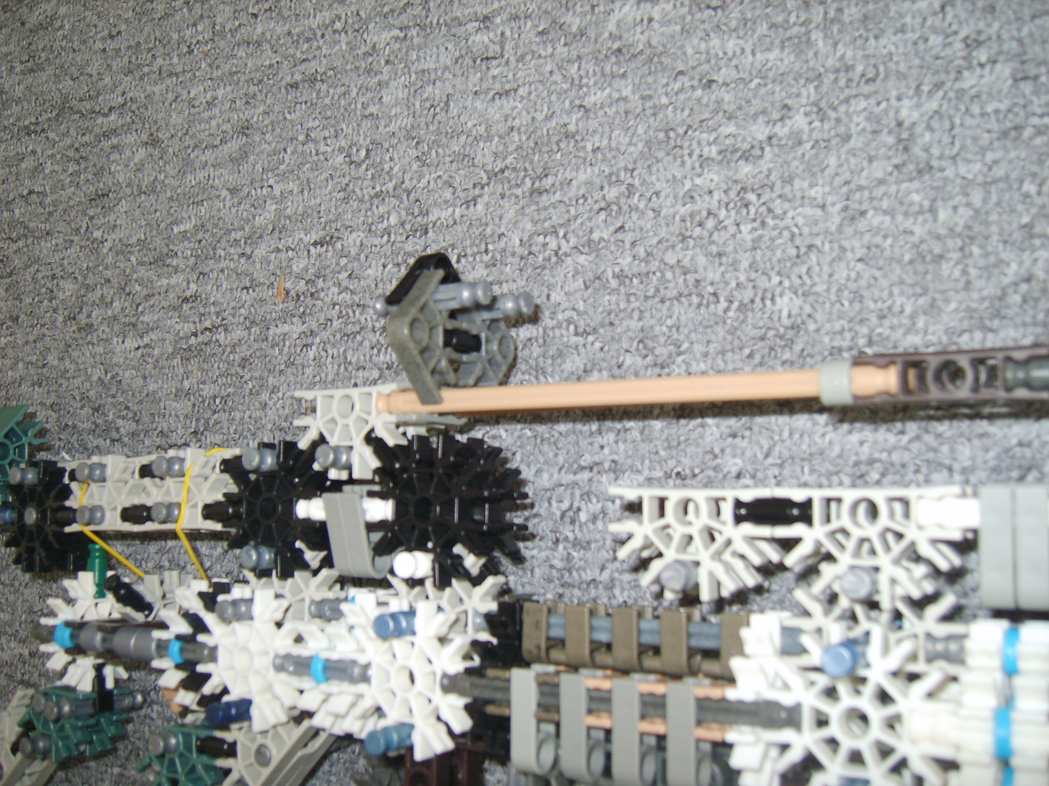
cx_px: 524
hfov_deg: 52.6
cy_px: 393
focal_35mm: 35
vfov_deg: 40.7
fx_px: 1061
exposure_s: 1/30
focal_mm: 7.4
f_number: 2.8
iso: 100
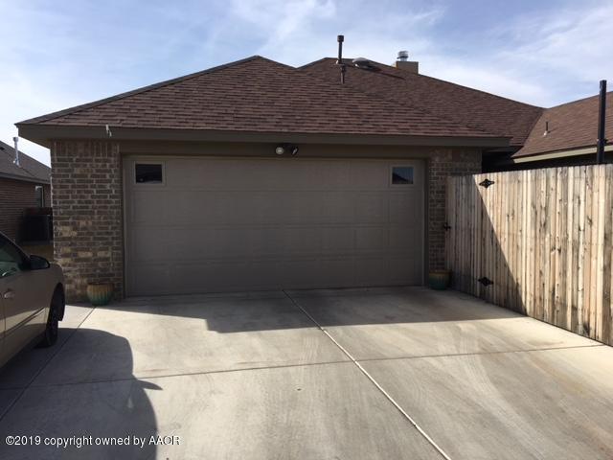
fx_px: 514
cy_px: 230
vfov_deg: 48.2
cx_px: 306
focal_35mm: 29
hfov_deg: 61.7
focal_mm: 4.15
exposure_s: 1/1479
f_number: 2.2
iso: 25
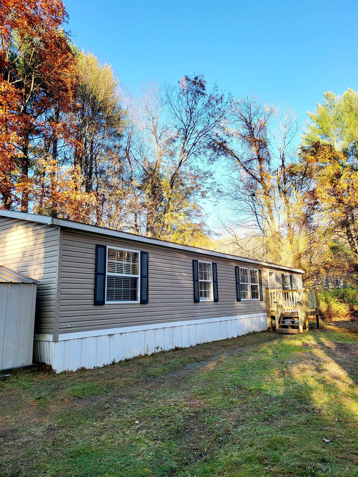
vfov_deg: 71.6
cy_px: 238
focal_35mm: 24
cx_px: 179
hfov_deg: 56.8
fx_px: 331
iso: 40
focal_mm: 5
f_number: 1.8
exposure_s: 1/192
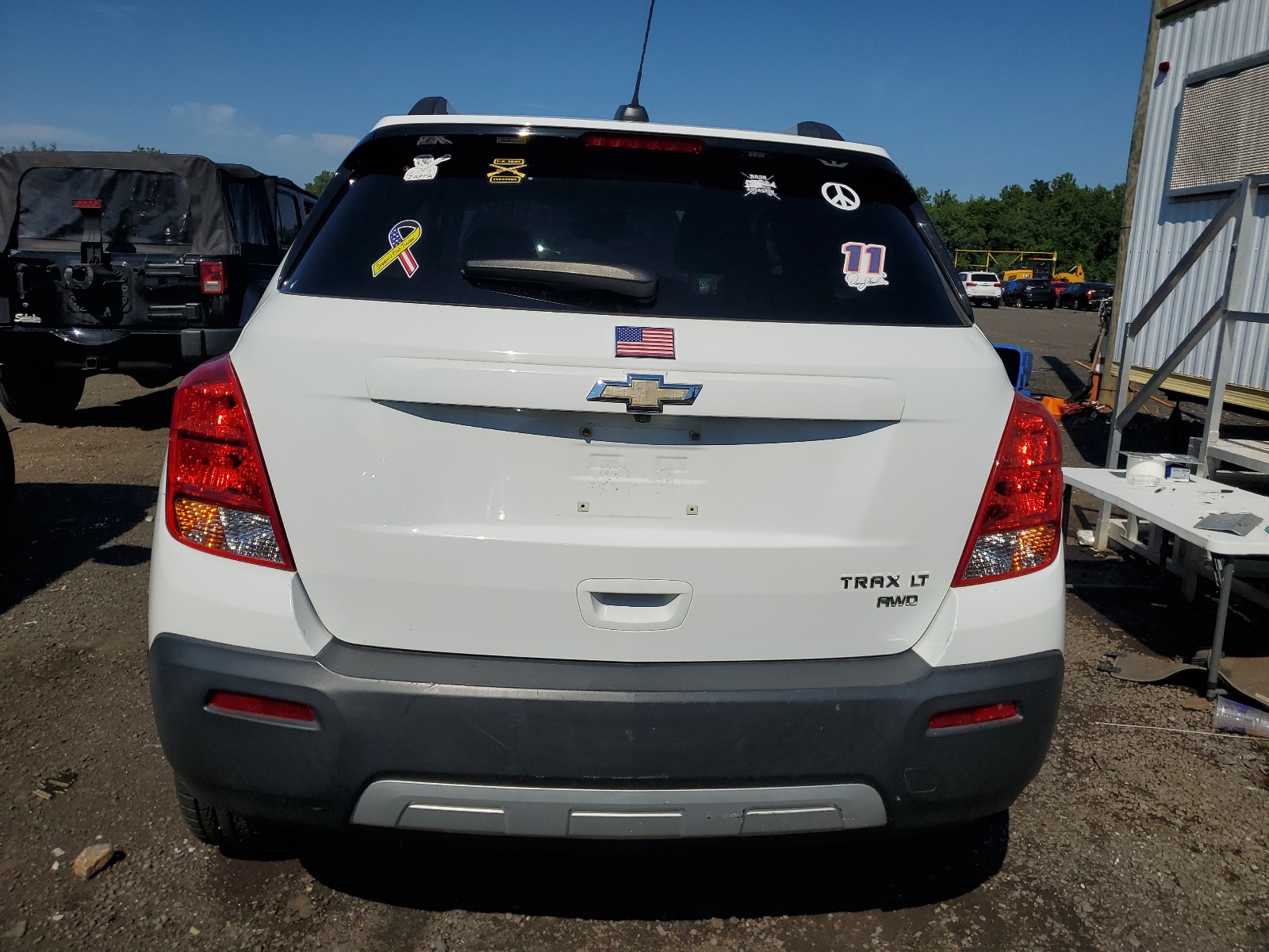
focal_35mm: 26
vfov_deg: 53.1
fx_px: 953
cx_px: 634
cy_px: 476
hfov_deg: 67.3
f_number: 1.5
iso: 52
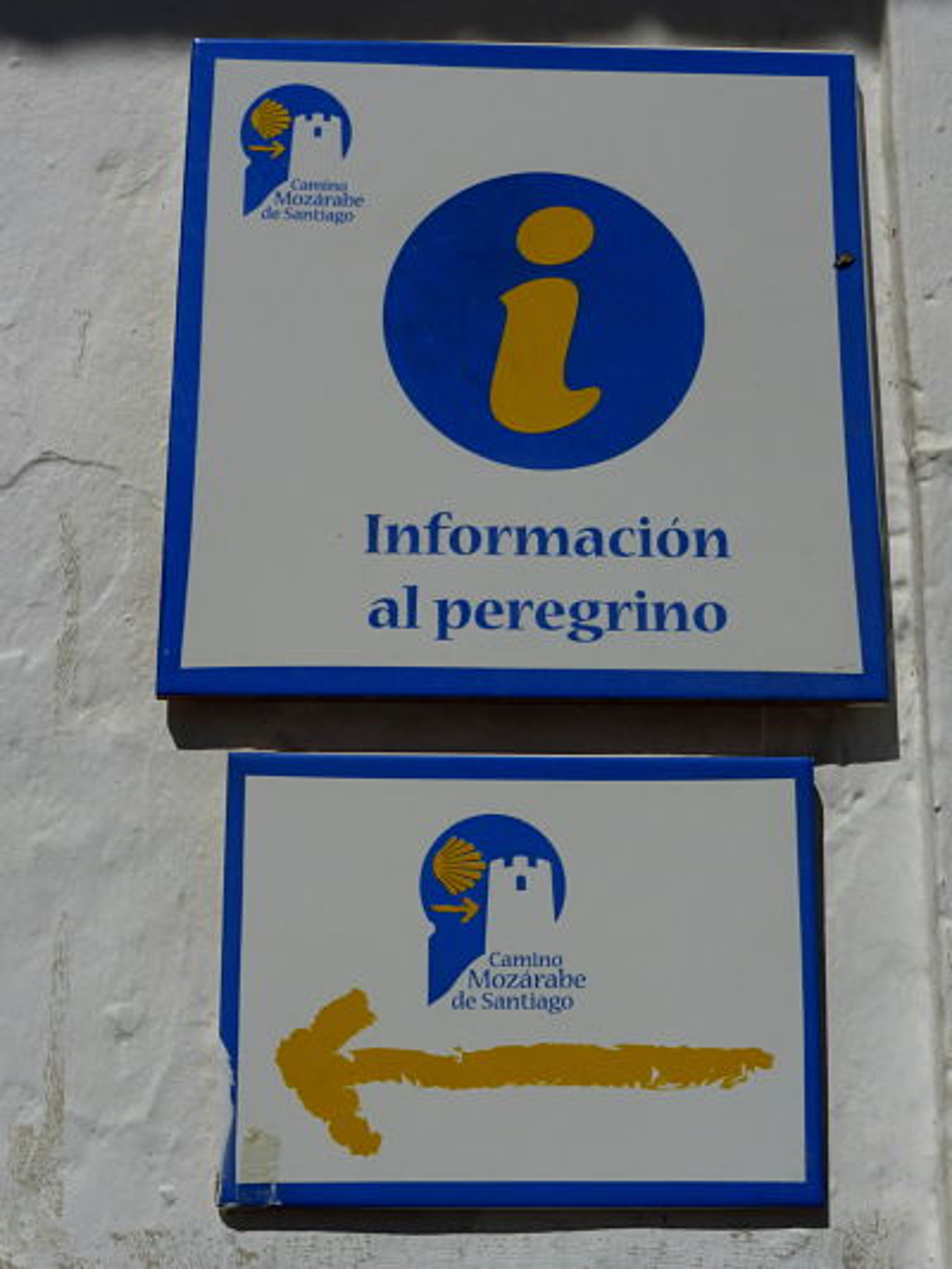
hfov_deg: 32.9
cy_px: 634
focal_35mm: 44
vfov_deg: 42.9
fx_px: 1613
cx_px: 476
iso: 100
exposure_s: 1/2000
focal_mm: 7.9
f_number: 6.3
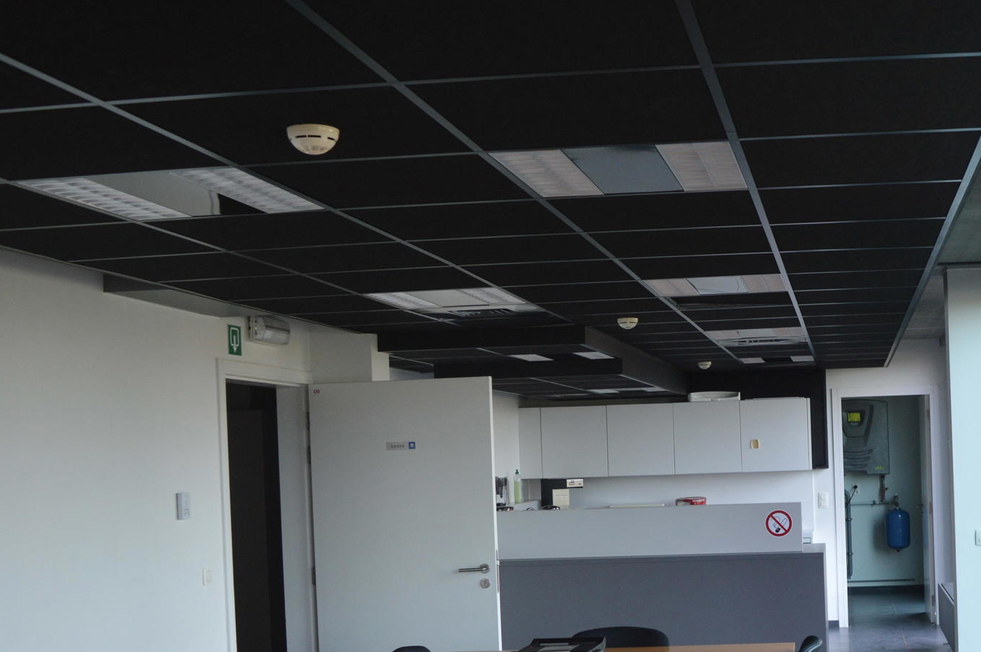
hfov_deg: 39.5
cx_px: 783
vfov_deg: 27.7
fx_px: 1307
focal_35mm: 48
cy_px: 484
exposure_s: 1/100
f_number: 5
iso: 400
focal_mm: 20
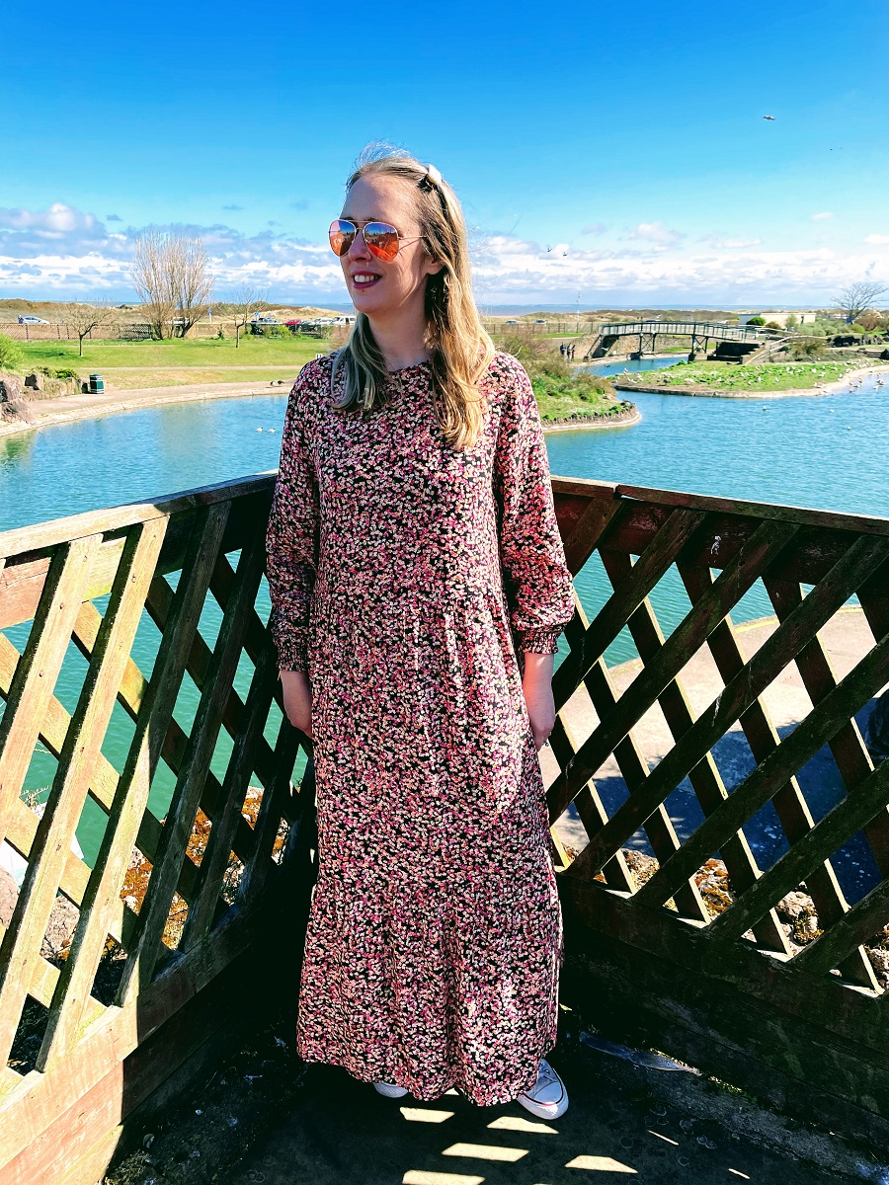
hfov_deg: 53.1
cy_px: 592
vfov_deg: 67.3
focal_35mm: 26
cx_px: 444
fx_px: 890
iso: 32
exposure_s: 1/2451
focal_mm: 4.2
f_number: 1.6
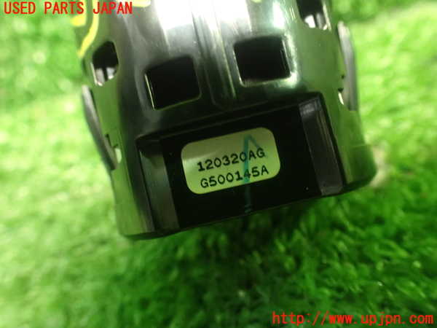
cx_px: 218
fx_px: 379
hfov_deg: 60.0
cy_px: 164
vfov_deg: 46.8
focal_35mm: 30
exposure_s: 1/30
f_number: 2.3
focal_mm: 5.4
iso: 1250
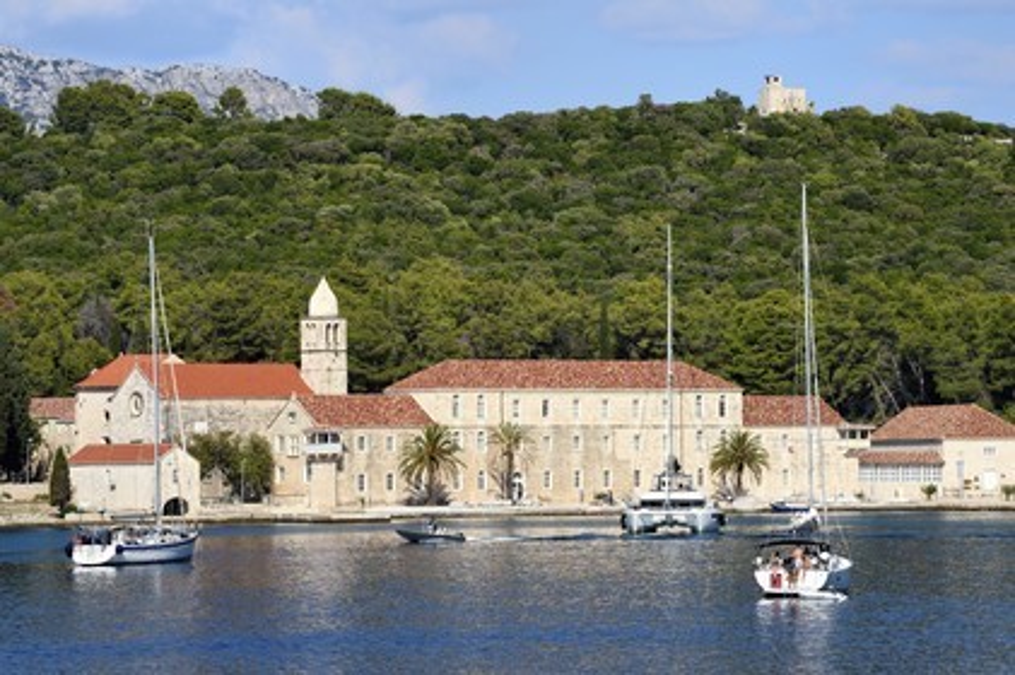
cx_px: 508
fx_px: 5212
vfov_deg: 7.4
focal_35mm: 185
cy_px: 338
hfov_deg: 11.1
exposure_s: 1/640
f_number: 11
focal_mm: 185
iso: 200
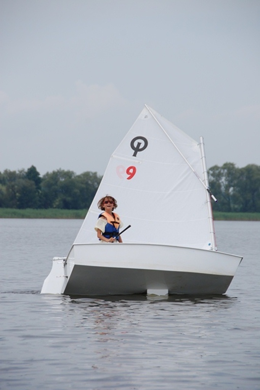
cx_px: 130
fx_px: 2114
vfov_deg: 10.6
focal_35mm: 195
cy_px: 195
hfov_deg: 7.0
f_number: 7.1
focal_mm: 130
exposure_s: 1/800
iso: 200
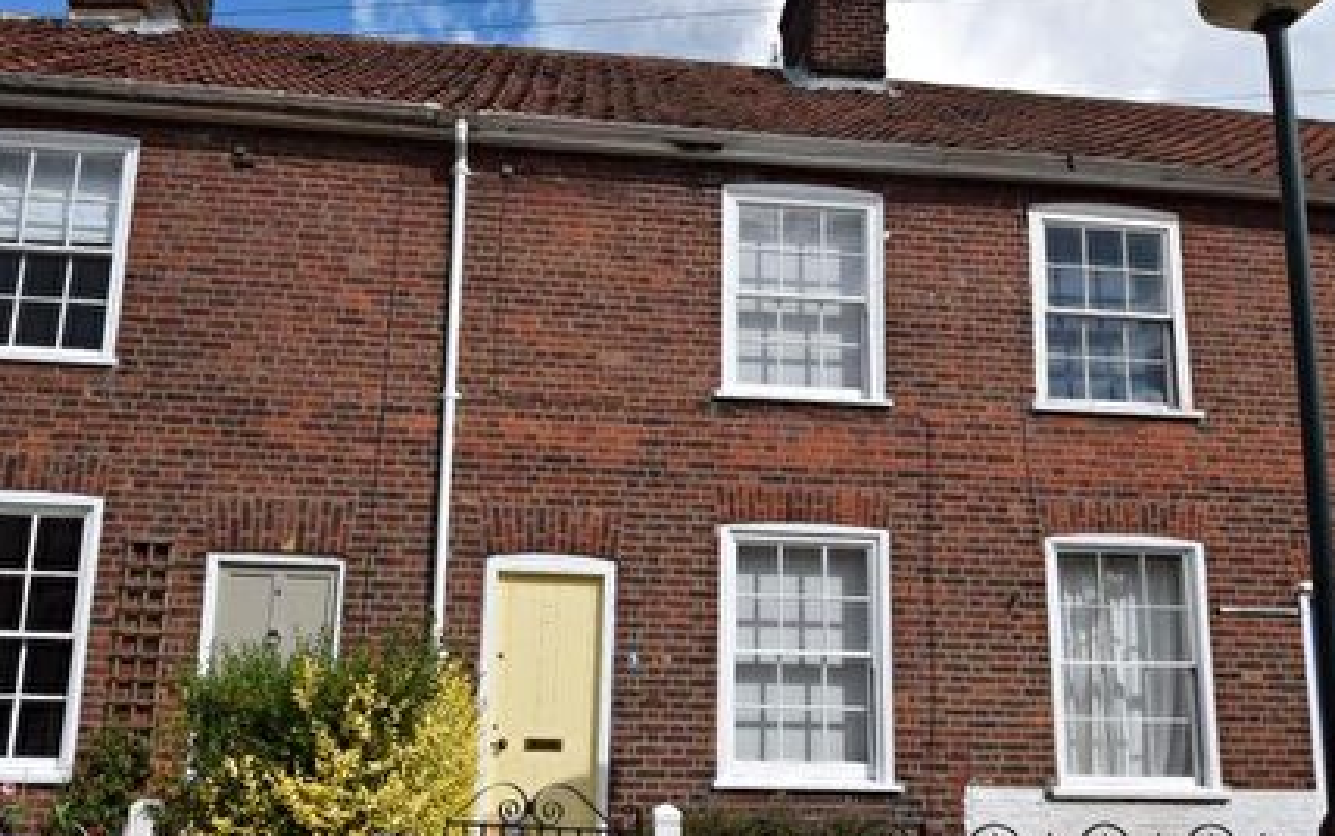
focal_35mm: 25
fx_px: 910
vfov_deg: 49.0
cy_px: 507
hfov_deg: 72.5
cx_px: 630
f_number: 10
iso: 200
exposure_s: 1/400
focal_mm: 10
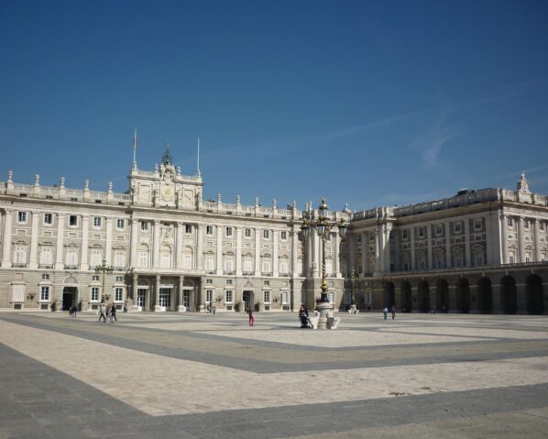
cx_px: 254
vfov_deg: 42.3
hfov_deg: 51.5
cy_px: 222
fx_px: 568
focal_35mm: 35
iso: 80
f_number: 8
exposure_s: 1/320
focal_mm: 5.5
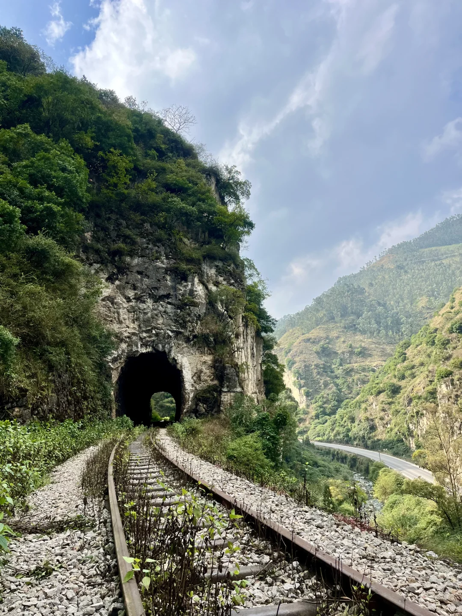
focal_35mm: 26
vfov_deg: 67.3
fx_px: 463
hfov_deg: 53.1
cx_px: 231
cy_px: 308
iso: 50
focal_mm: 5.1
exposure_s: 1/2571
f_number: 1.6
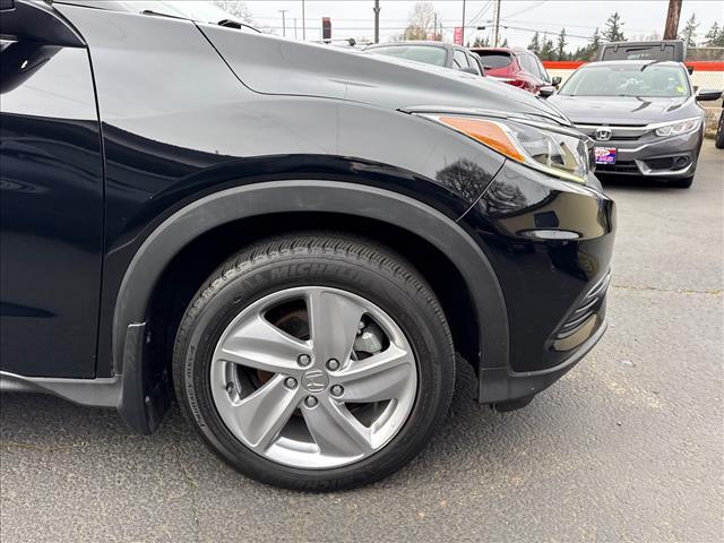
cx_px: 362
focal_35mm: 24
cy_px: 272
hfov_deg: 71.6
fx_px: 502
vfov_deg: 56.8
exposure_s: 1/612
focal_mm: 6.76
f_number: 1.78
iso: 100
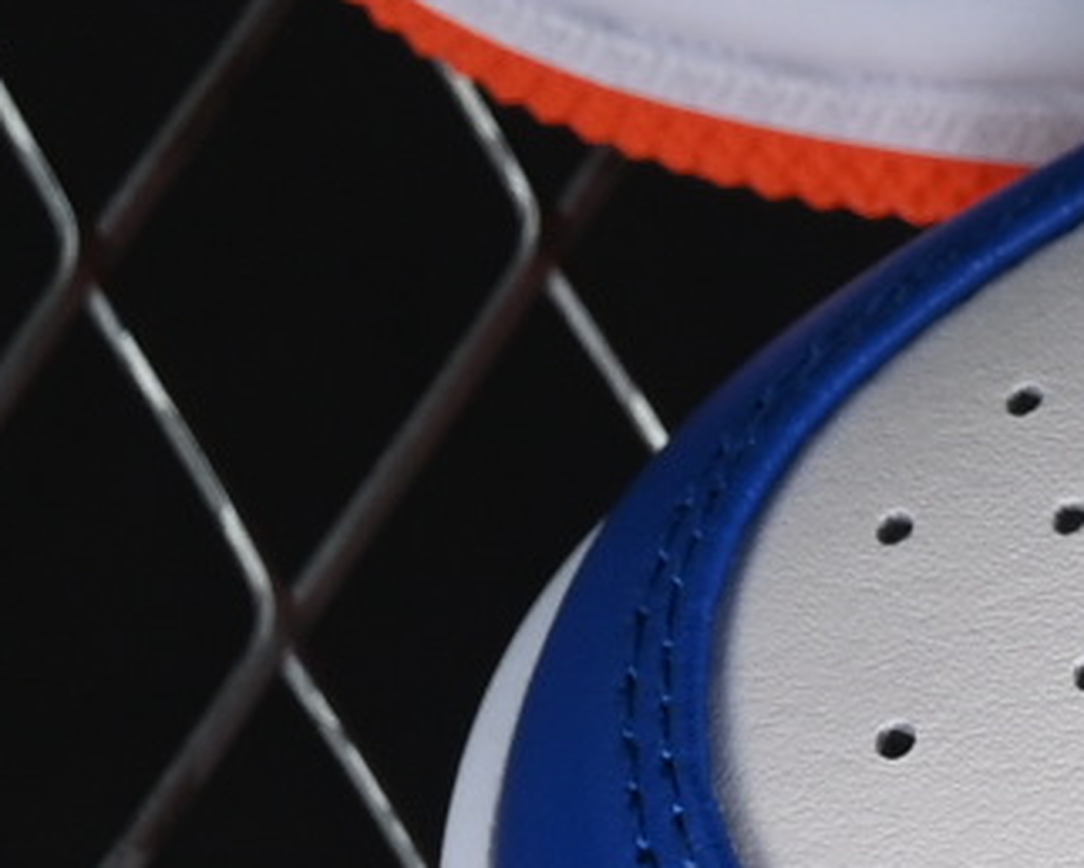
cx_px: 3680
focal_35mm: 608
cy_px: -794
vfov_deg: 2.5
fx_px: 19518
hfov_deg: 3.1
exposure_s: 1/80
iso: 160
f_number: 7.1
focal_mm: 50
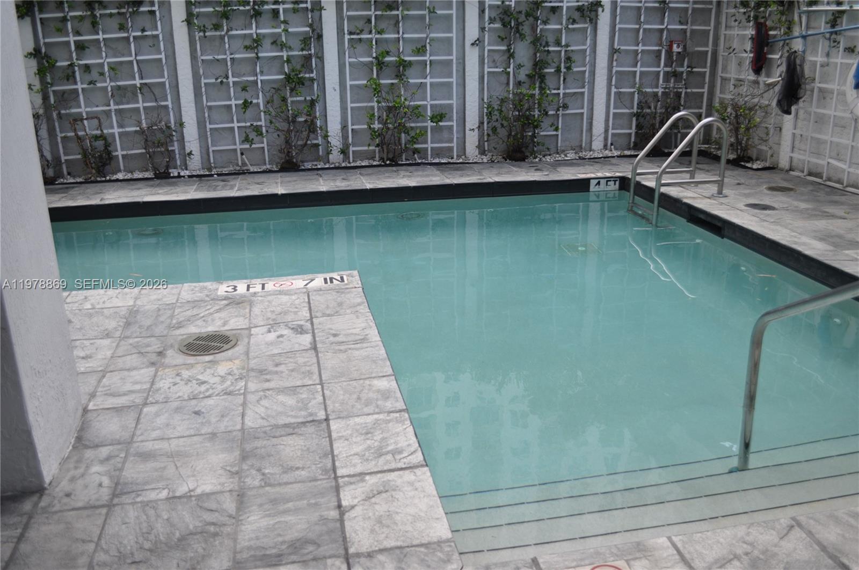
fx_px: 786
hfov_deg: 57.3
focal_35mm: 33
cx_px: 430
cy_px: 285
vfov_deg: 39.9
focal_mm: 22
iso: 200
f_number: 3.8
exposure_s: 1/400
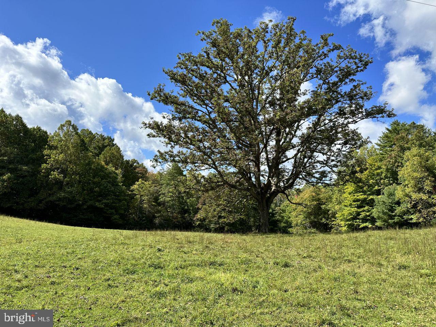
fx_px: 302
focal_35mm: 24
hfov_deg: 71.6
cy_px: 164
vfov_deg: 56.8
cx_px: 218
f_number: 1.78
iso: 80
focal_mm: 6.86
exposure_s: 1/3597
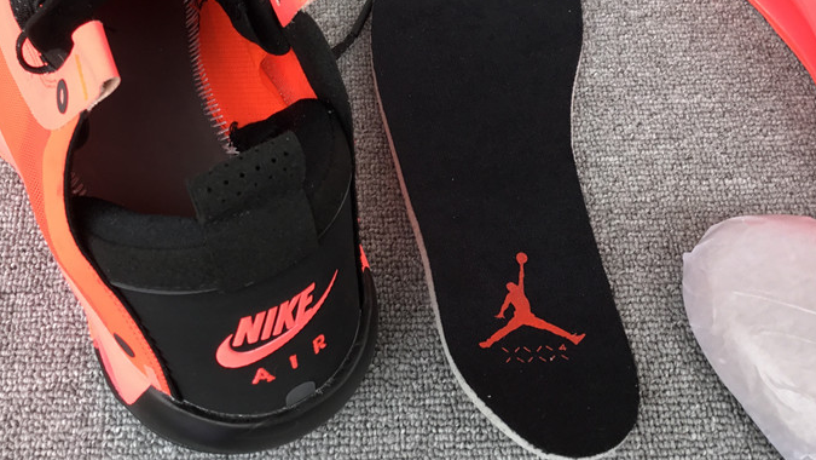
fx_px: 974
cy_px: 95
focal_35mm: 45
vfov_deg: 26.1
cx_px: 386
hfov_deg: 45.4
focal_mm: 3.3
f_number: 2.4
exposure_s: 1/100
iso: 40
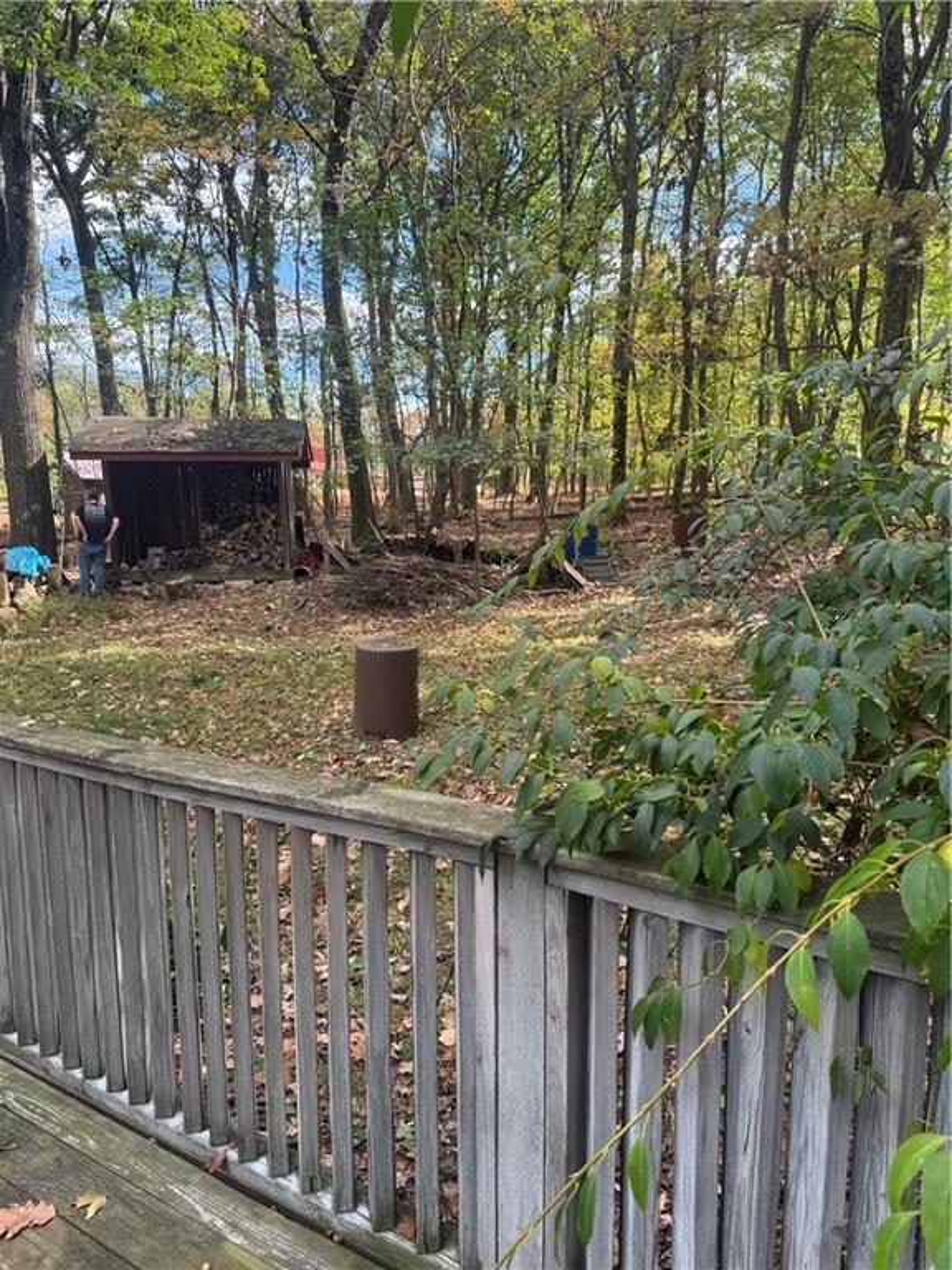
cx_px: 476
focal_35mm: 24
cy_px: 635
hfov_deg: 56.8
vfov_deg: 71.6
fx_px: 880
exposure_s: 1/467
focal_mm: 6.76
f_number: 1.78
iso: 80
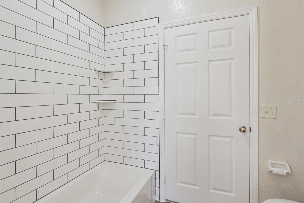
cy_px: 102
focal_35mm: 17
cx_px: 152
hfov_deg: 93.3
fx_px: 144
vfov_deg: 70.4
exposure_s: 1/15
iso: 400
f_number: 8
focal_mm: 17
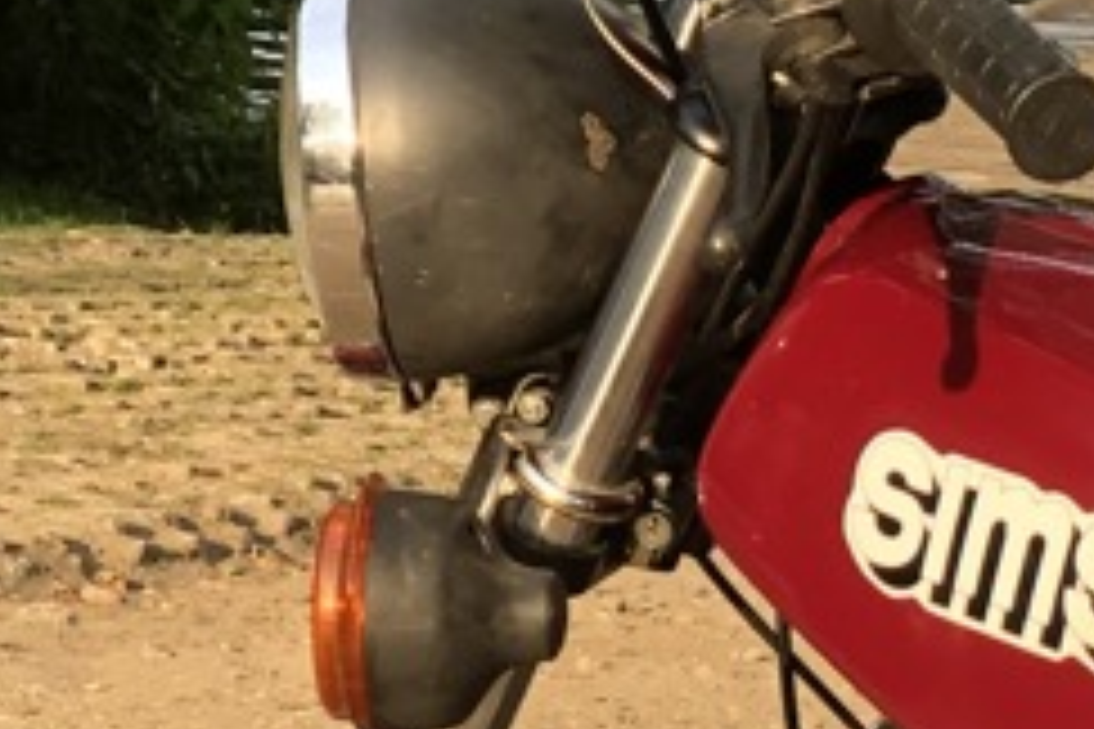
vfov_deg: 5.1
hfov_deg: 7.5
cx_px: 2048
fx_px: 8113
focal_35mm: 267
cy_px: 729
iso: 16
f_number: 2.4
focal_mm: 6
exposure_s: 1/167
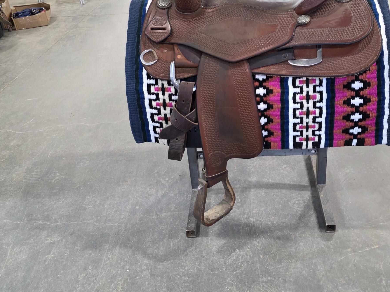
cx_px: 243
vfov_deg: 42.4
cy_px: 98
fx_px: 372
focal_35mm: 33
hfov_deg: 54.7
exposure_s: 1/120
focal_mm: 6.3
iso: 400
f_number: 1.7
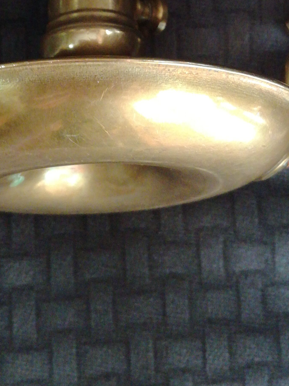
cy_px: 15
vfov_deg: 29.5
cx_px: 170
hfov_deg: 23.6
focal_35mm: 62
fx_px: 690
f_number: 2
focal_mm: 3.79
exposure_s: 1/25
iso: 400
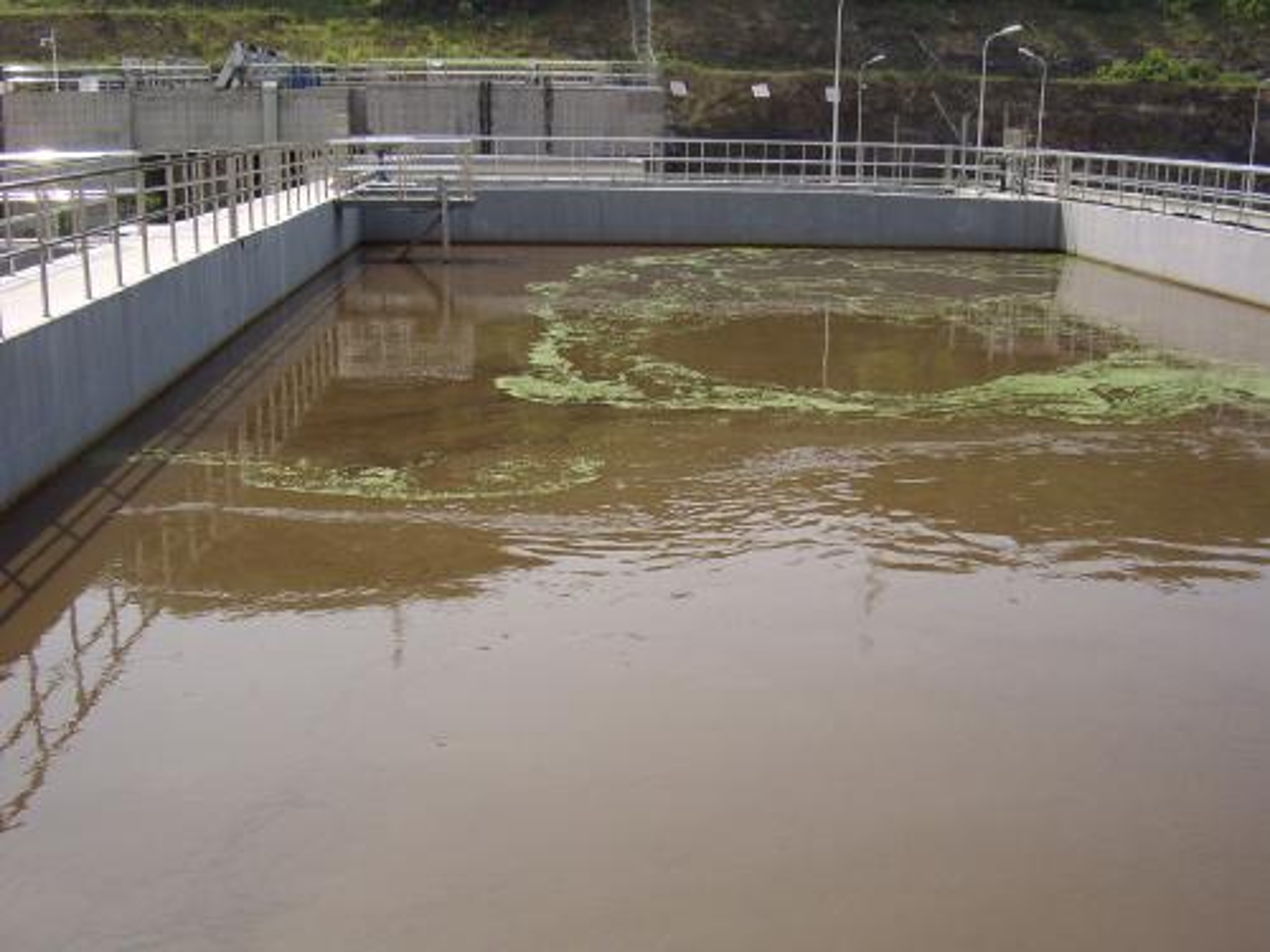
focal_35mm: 30
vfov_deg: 46.8
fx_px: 1101
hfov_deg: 60.0
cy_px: 476
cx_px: 635
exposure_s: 1/500
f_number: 4.1
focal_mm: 5.8
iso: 71
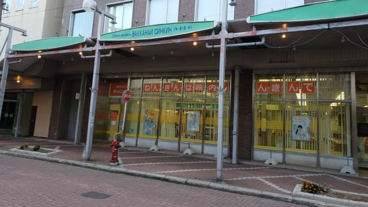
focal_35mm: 29
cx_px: 186
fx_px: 283
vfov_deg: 40.0
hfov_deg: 66.0
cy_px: 81
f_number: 2.4
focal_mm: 4.3
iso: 80
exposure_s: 1/100
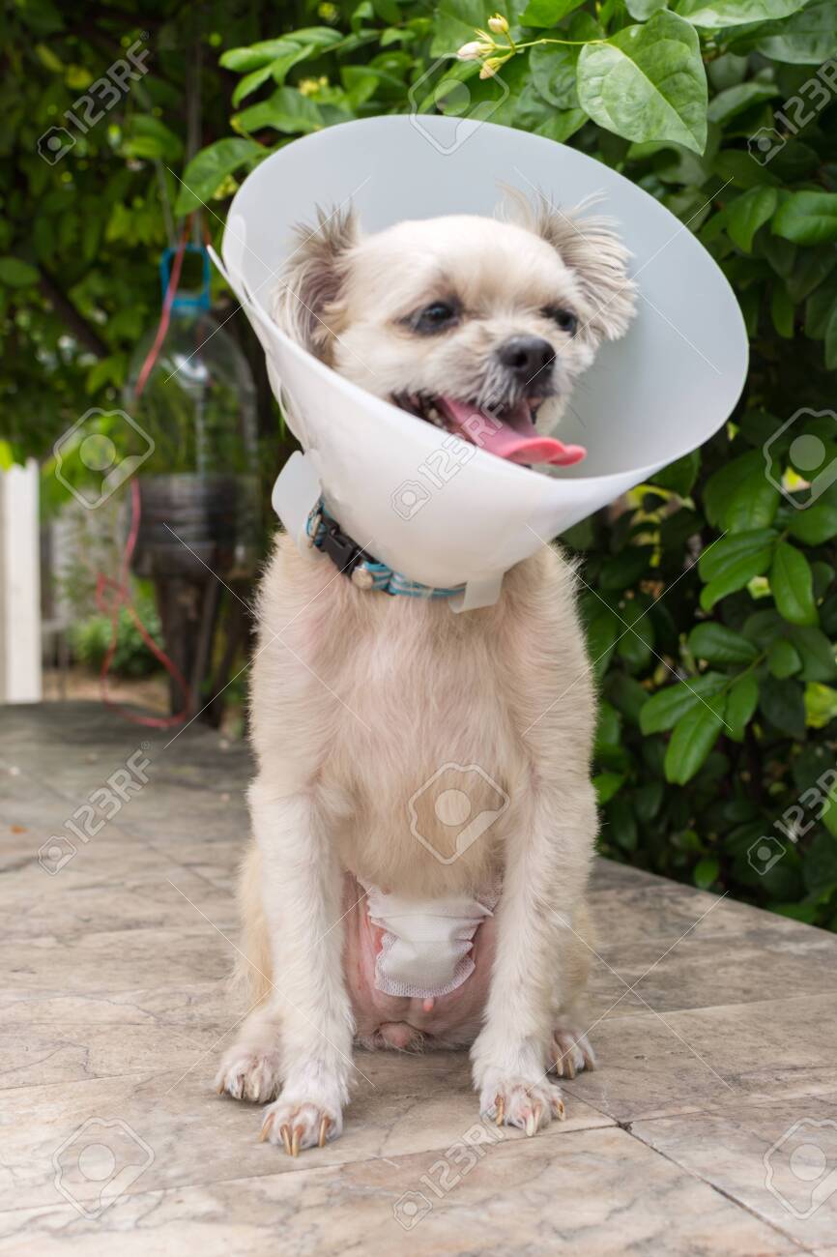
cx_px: 418
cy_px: 628
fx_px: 1832
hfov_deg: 25.7
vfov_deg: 37.9
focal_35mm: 52
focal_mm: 35
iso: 100
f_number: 5.6
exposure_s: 1/100
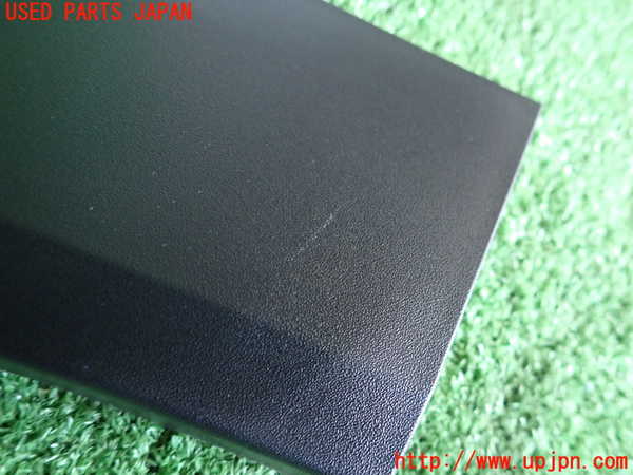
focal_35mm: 25
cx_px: 316
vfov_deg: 54.9
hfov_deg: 69.4
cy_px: 238
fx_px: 457
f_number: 2
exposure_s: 1/30
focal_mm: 4.5
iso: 400
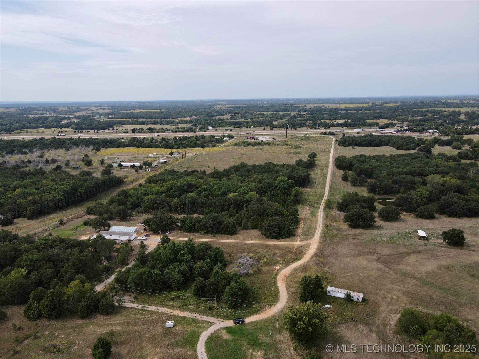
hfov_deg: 71.6
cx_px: 240
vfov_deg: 56.8
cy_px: 180
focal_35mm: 24
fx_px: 332
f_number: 2.8
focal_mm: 4.5
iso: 100
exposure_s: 1/800
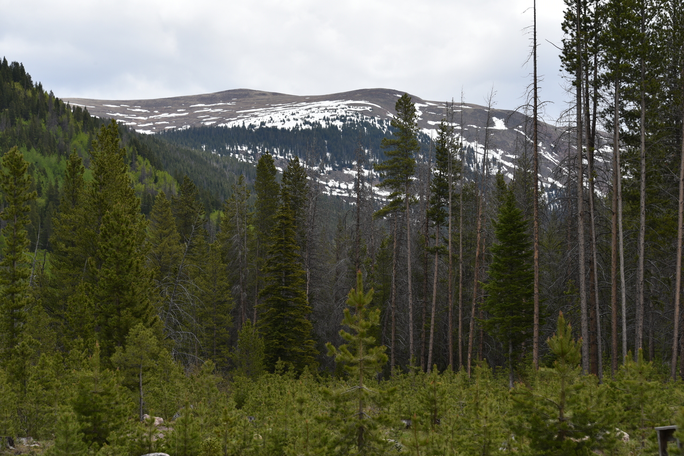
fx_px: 1862
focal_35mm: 98
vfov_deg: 14.0
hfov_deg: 20.8
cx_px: 342
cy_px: 228
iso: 100
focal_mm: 98
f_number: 9
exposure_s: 1/250
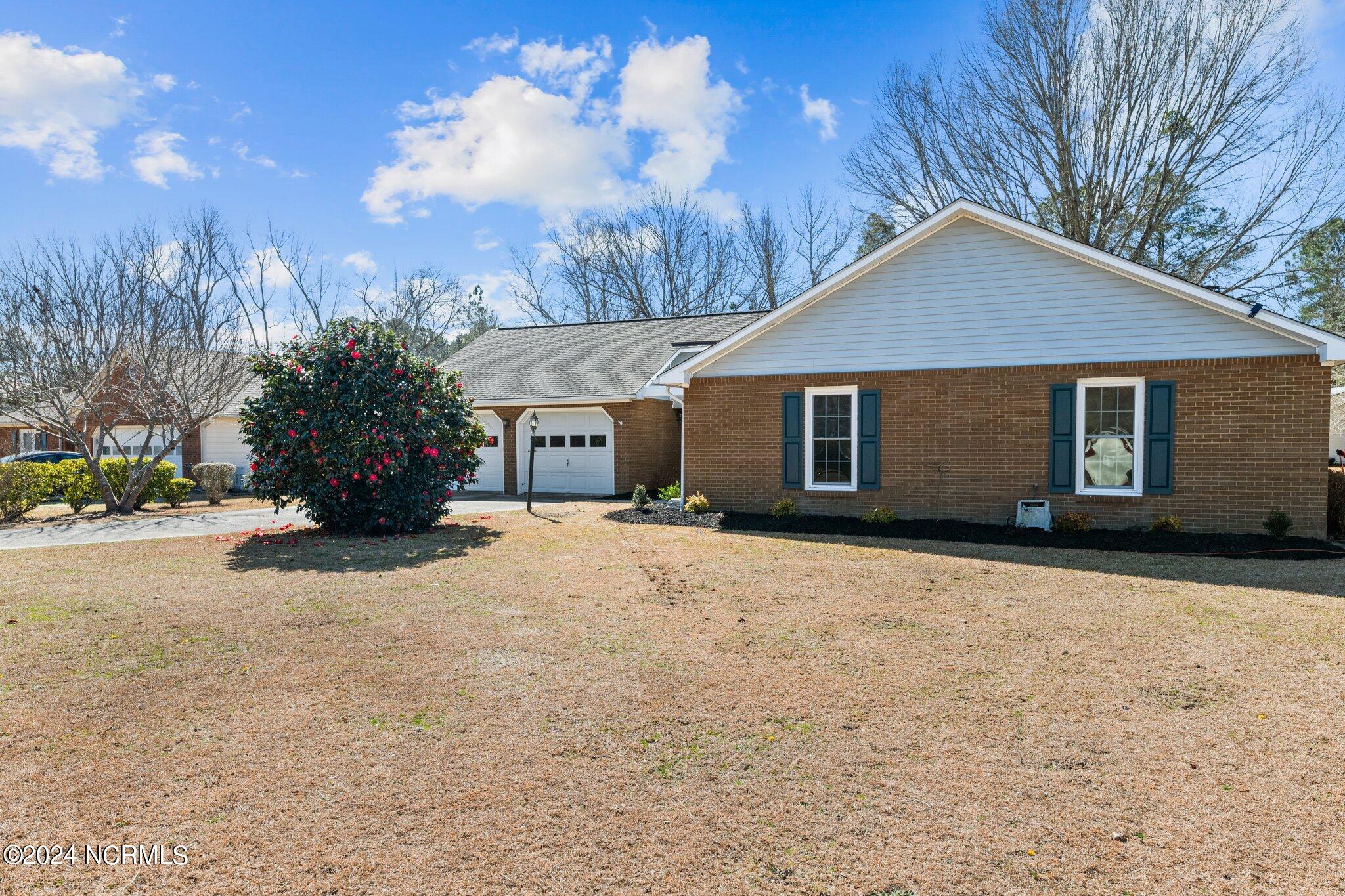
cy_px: 448
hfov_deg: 73.7
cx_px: 672
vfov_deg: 53.1
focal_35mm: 24
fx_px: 897
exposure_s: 1/500
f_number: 9
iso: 400
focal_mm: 24
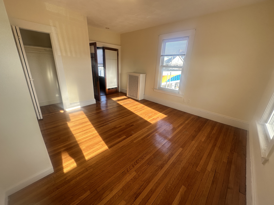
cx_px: 137
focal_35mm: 14
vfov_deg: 85.7
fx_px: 111
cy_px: 102
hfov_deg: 102.1
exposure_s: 1/153
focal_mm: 2.22
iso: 40
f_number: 2.2
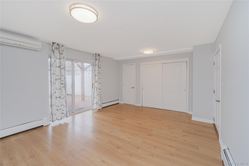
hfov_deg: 100.4
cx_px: 124
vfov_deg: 77.3
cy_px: 83
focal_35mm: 15
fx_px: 104
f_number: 7.1
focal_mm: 10
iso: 400
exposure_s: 1/60
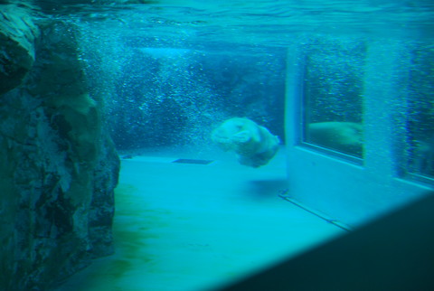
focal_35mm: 39
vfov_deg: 34.3
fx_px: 471
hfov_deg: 49.5
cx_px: 217
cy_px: 146
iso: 360
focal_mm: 26
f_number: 4.5
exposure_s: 1/30
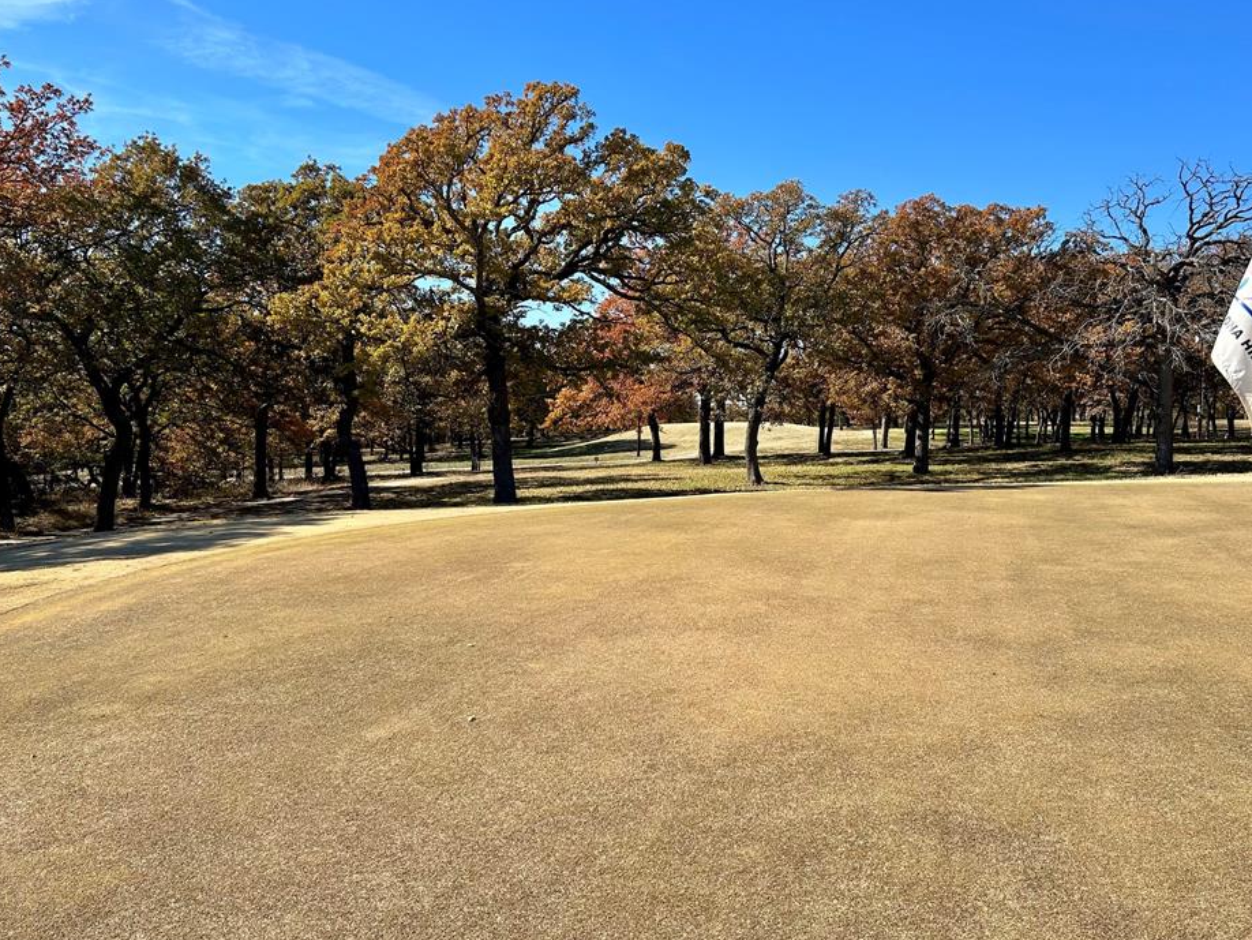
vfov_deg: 48.2
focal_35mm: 29
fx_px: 1049
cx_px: 672
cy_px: 472
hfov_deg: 61.6
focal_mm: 5.7
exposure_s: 1/2841
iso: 50
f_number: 1.5
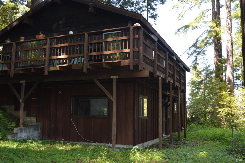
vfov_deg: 36.8
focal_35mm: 36
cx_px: 122
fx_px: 245
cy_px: 82
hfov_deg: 53.2
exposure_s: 1/125
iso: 360
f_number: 4
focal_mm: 24
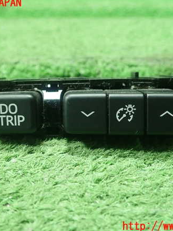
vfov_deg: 45.8
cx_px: 84
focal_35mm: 41
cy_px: 115
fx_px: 273
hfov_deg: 35.1
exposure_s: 1/125
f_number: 2.3
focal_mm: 5.5
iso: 800
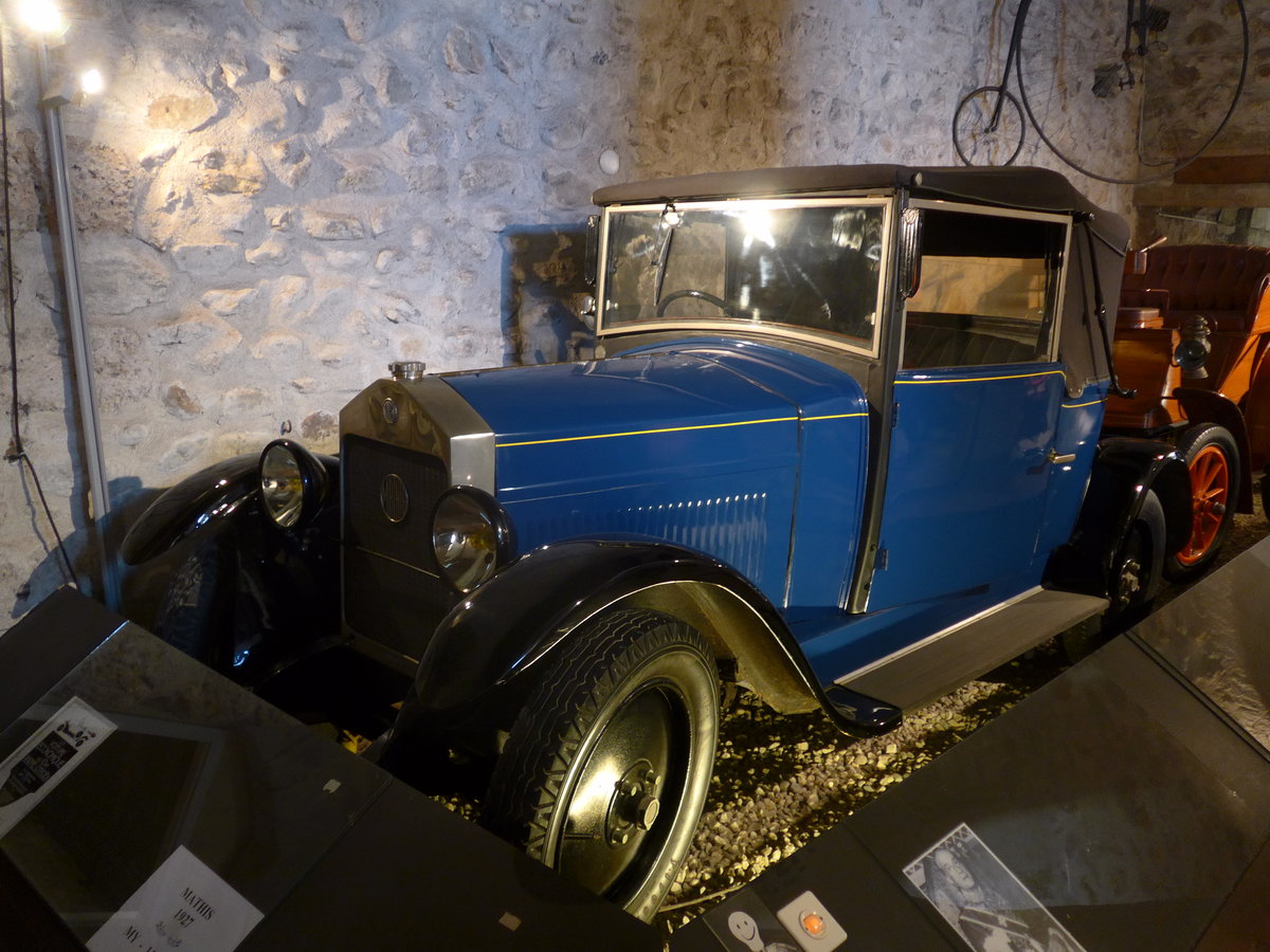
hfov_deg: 61.7
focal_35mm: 29
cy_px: 476
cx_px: 635
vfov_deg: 48.2
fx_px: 1064
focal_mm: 6
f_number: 2
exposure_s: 1/20
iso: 400
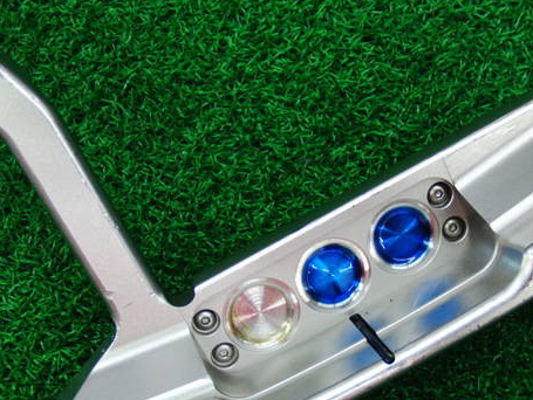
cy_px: 276
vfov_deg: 27.8
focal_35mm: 52
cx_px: 315
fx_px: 801
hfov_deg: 36.7
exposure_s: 1/60
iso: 400
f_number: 3.6
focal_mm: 6.42
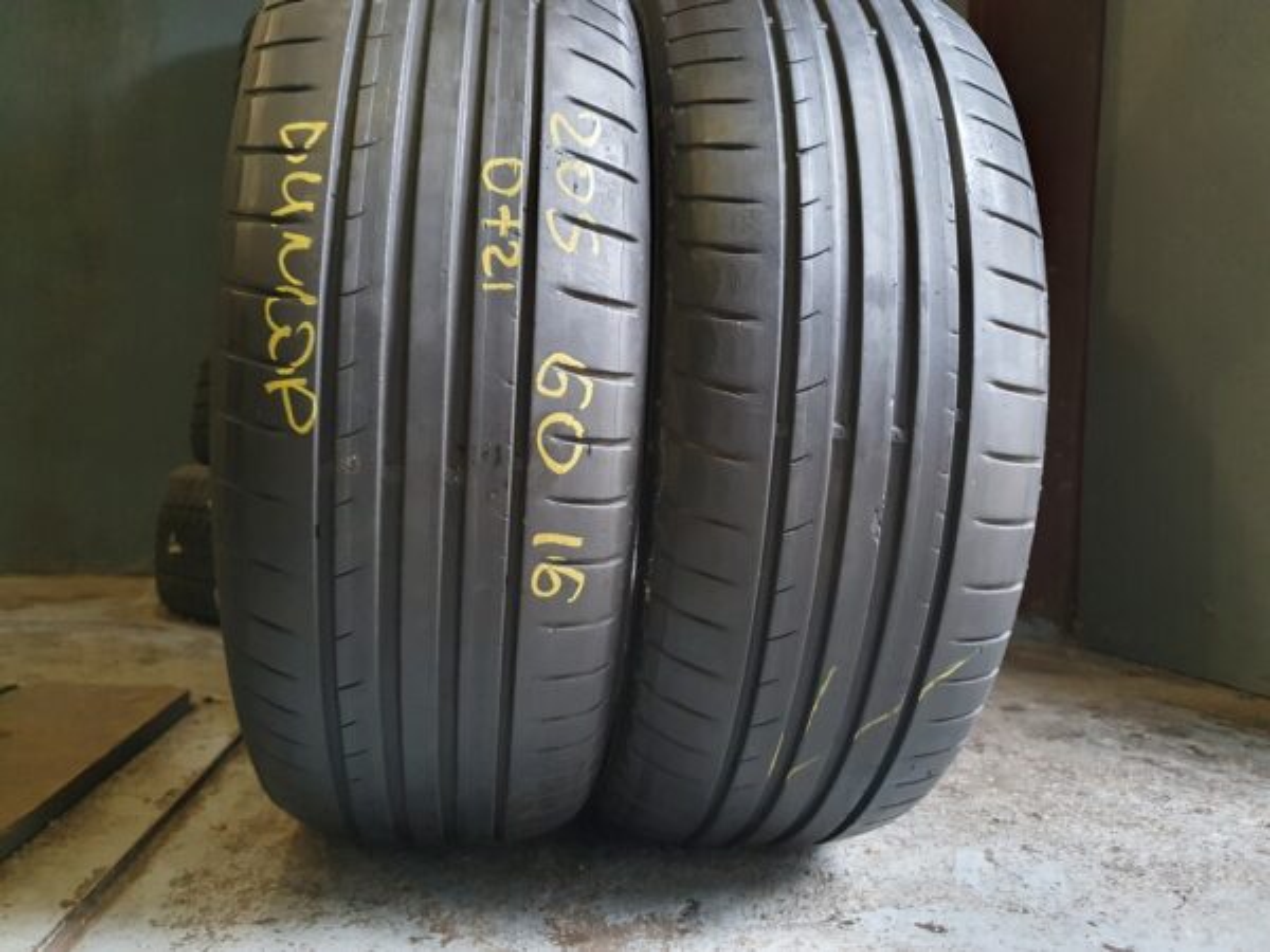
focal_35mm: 26
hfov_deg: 67.3
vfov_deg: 53.1
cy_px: 476
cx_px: 635
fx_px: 954
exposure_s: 1/50
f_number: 1.5
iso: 500
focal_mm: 4.32
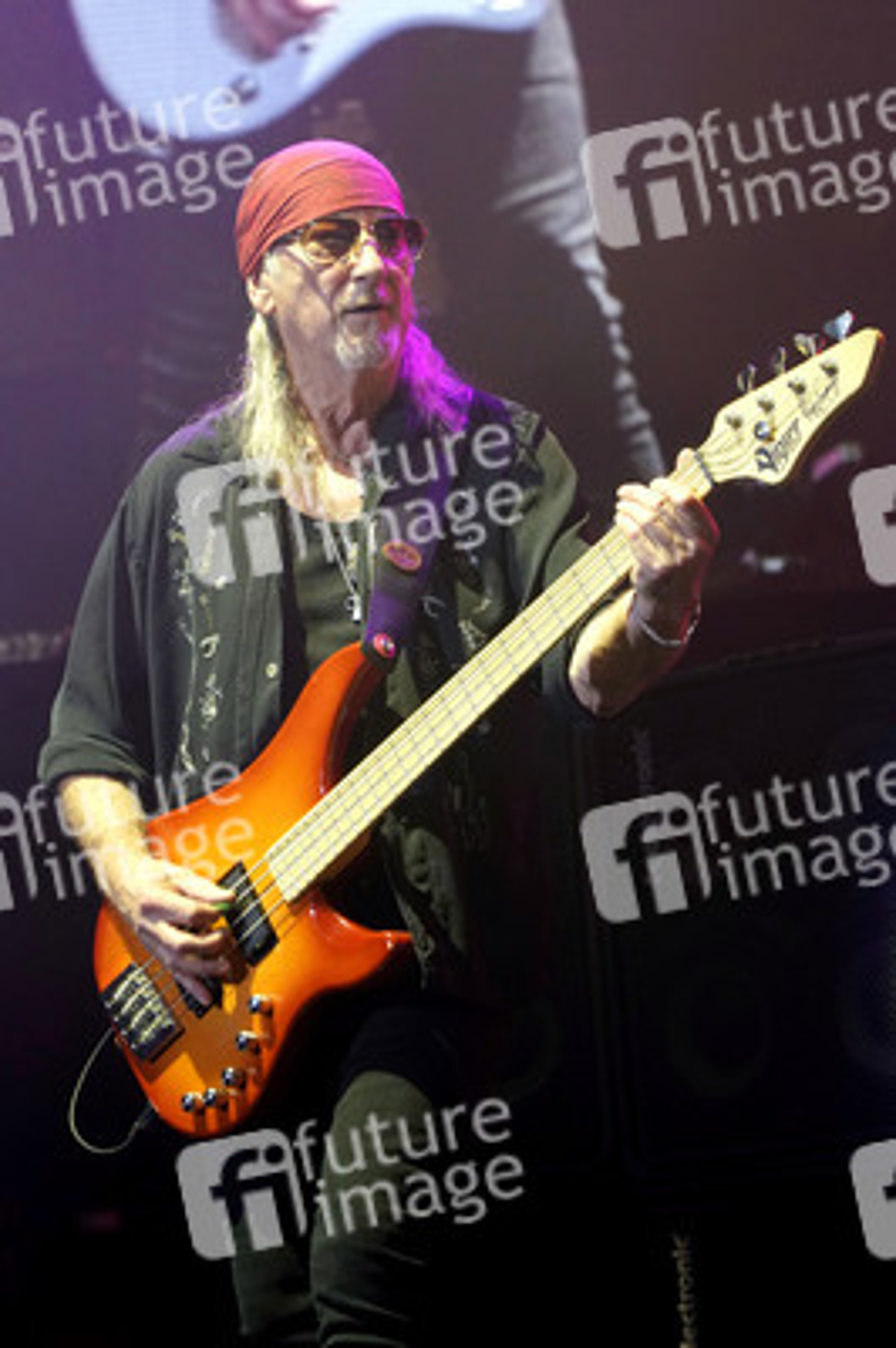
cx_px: 448
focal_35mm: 97
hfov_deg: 14.1
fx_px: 3627
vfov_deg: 21.0
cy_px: 674
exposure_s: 1/200
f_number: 5.6
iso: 1600
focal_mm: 97
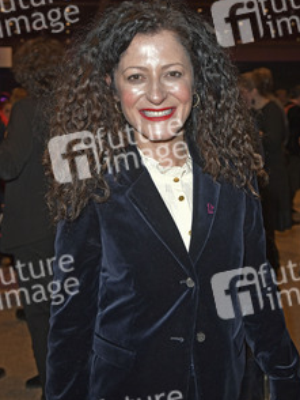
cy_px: 219
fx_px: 542
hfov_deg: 30.9
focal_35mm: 47
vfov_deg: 40.4
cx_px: 157
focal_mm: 36
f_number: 5.6
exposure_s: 1/250
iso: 1250
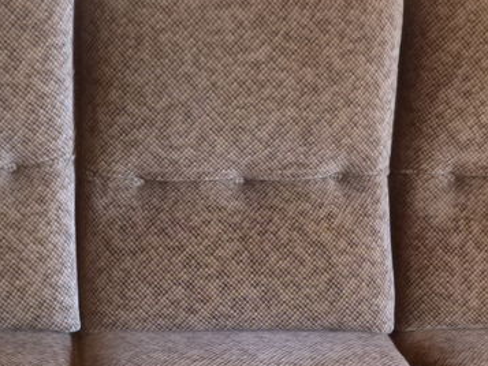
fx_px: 987
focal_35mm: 70
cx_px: 234
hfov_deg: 27.8
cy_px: 276
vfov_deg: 20.8
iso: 400
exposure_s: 1/40
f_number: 3.1
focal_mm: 4.5
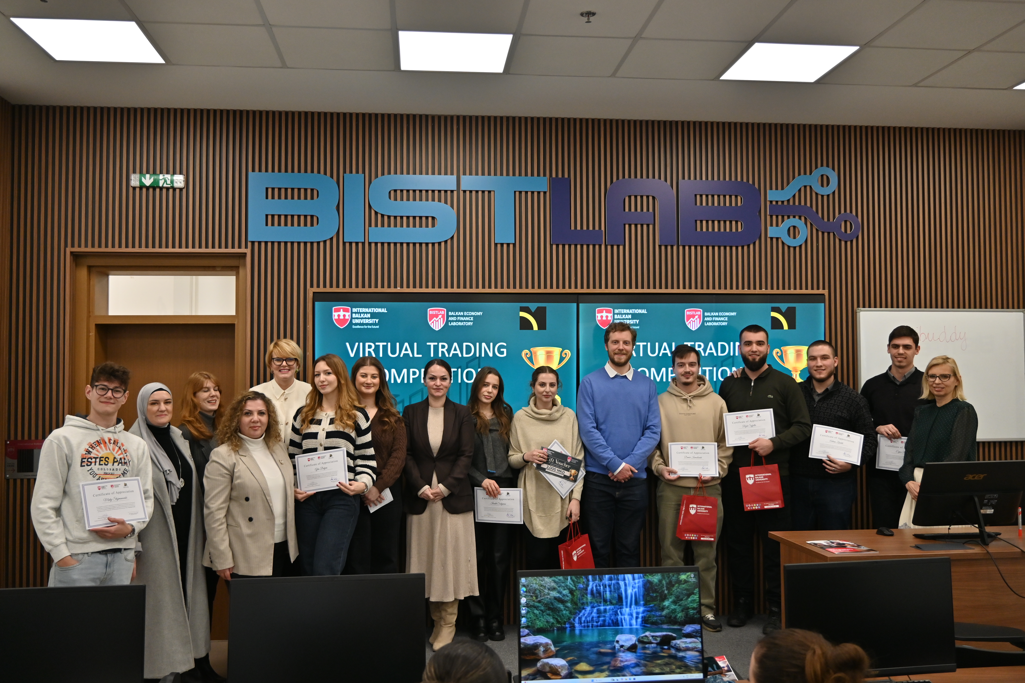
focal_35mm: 32
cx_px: 512
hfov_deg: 58.3
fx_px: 918
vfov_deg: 40.8
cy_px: 342
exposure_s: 1/125
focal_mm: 21.5
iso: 560
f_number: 3.5
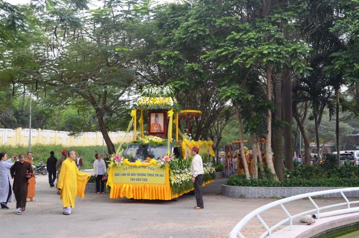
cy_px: 119
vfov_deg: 28.0
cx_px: 180
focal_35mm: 48
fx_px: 478
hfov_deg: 41.2
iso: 250
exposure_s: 1/60
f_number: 8
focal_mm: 32
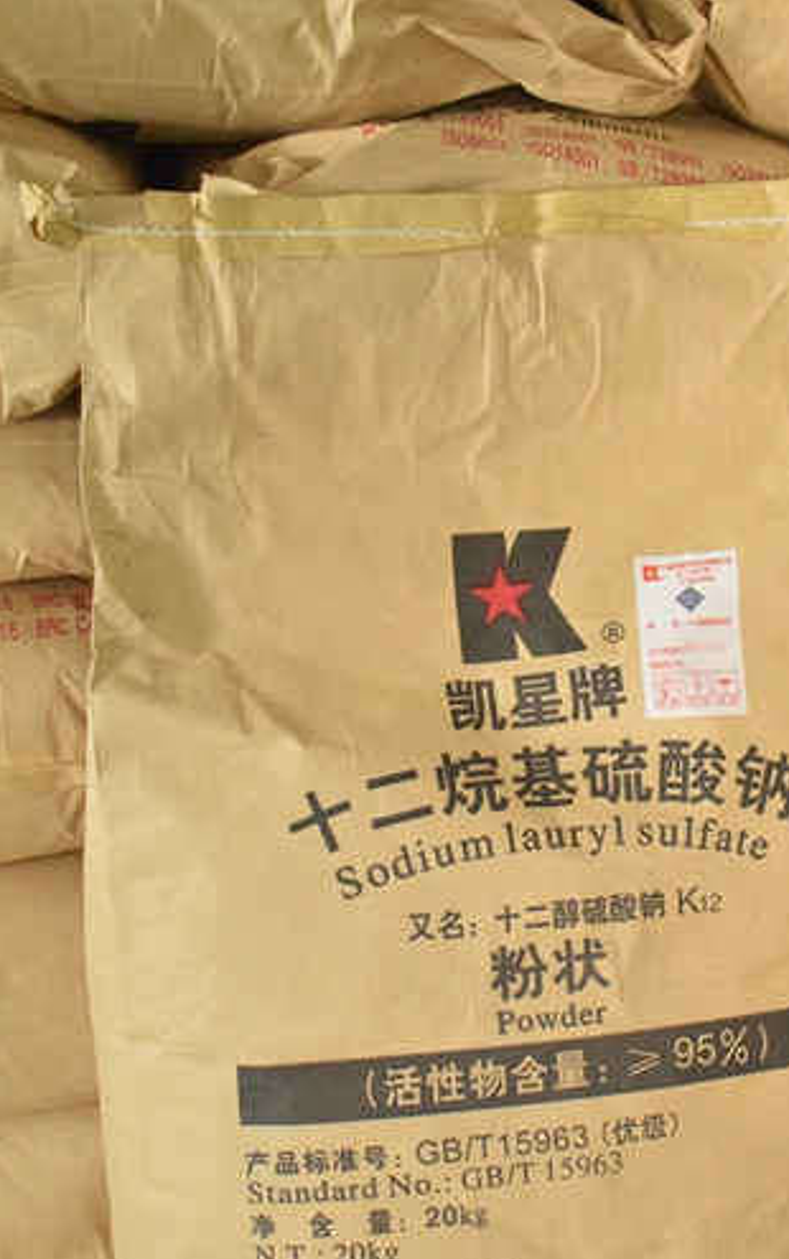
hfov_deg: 18.1
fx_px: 2466
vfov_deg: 28.7
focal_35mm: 72
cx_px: 560
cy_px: 633
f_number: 5
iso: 3200
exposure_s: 1/100
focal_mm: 31
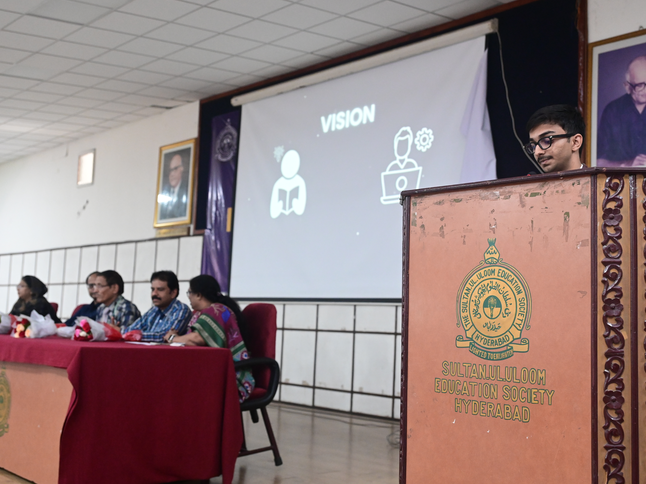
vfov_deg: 33.6
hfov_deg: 43.8
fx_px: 802
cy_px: 245
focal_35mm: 43
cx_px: 333
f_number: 4
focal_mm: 39
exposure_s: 1/125
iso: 6400
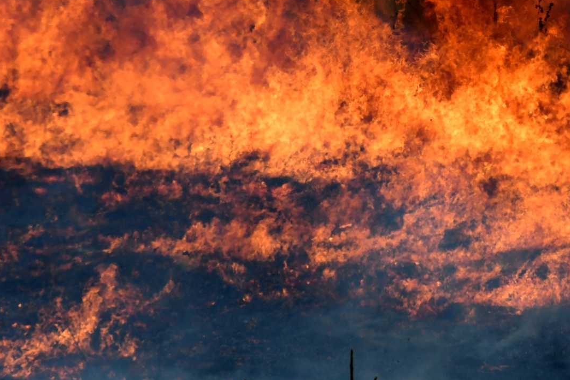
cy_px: 49
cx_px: 417
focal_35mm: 576
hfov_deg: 3.6
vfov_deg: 2.4
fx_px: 9118
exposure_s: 1/2500
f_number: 6.3
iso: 500
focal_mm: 200
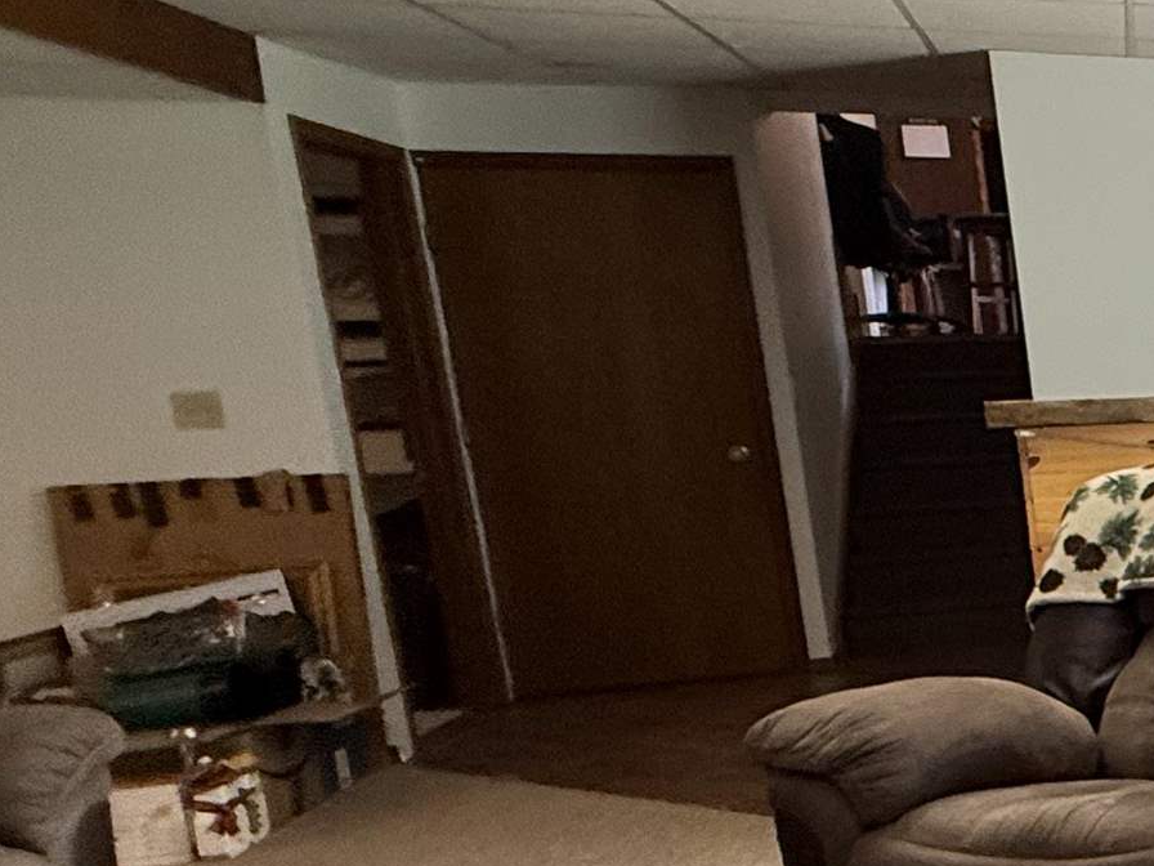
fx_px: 1600
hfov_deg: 24.4
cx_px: 1932
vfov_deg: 29.9
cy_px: 615
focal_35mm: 48
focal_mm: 2.22
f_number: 2.2
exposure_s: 1/120
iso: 250
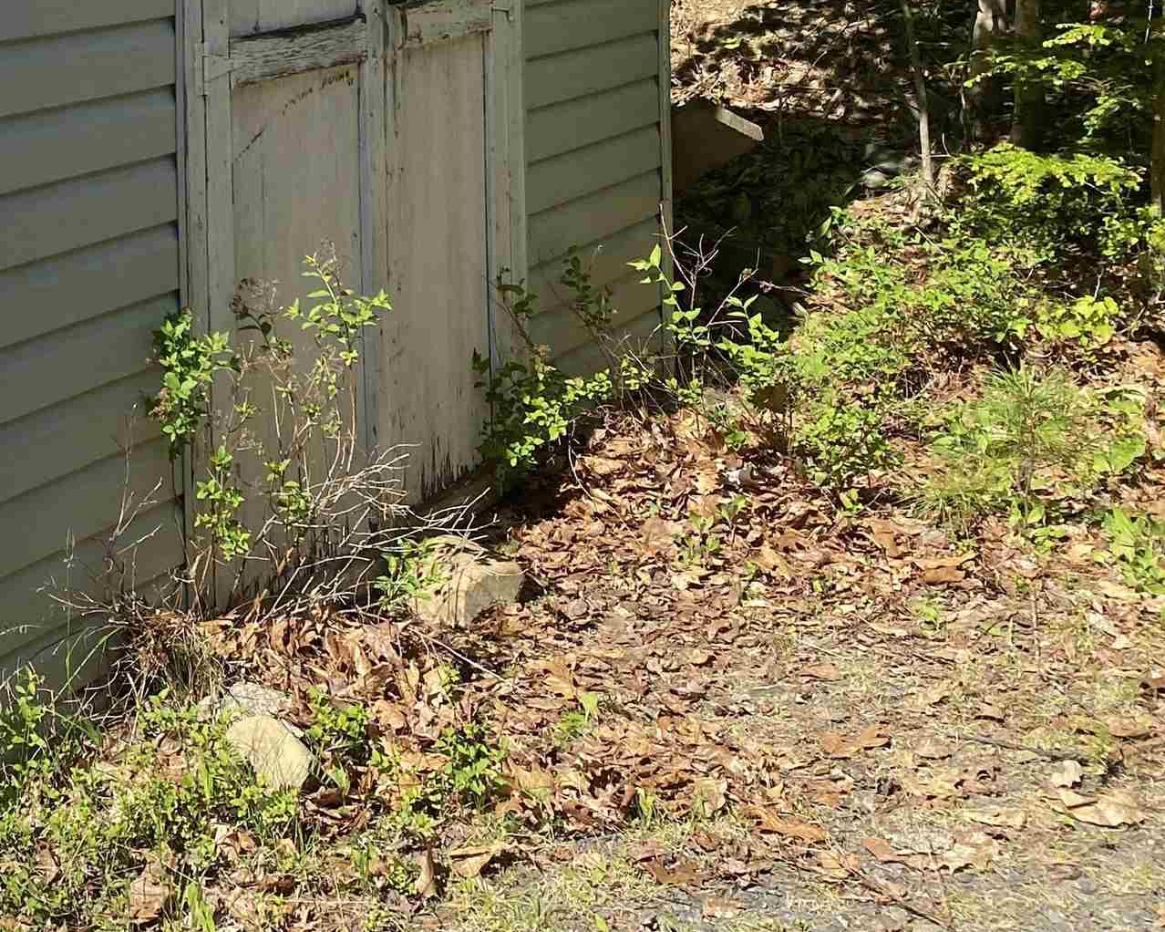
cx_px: -88
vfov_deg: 23.7
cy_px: -51
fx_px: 2103
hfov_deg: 28.4
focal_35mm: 61
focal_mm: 4.25
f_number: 1.8
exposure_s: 1/2755
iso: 32
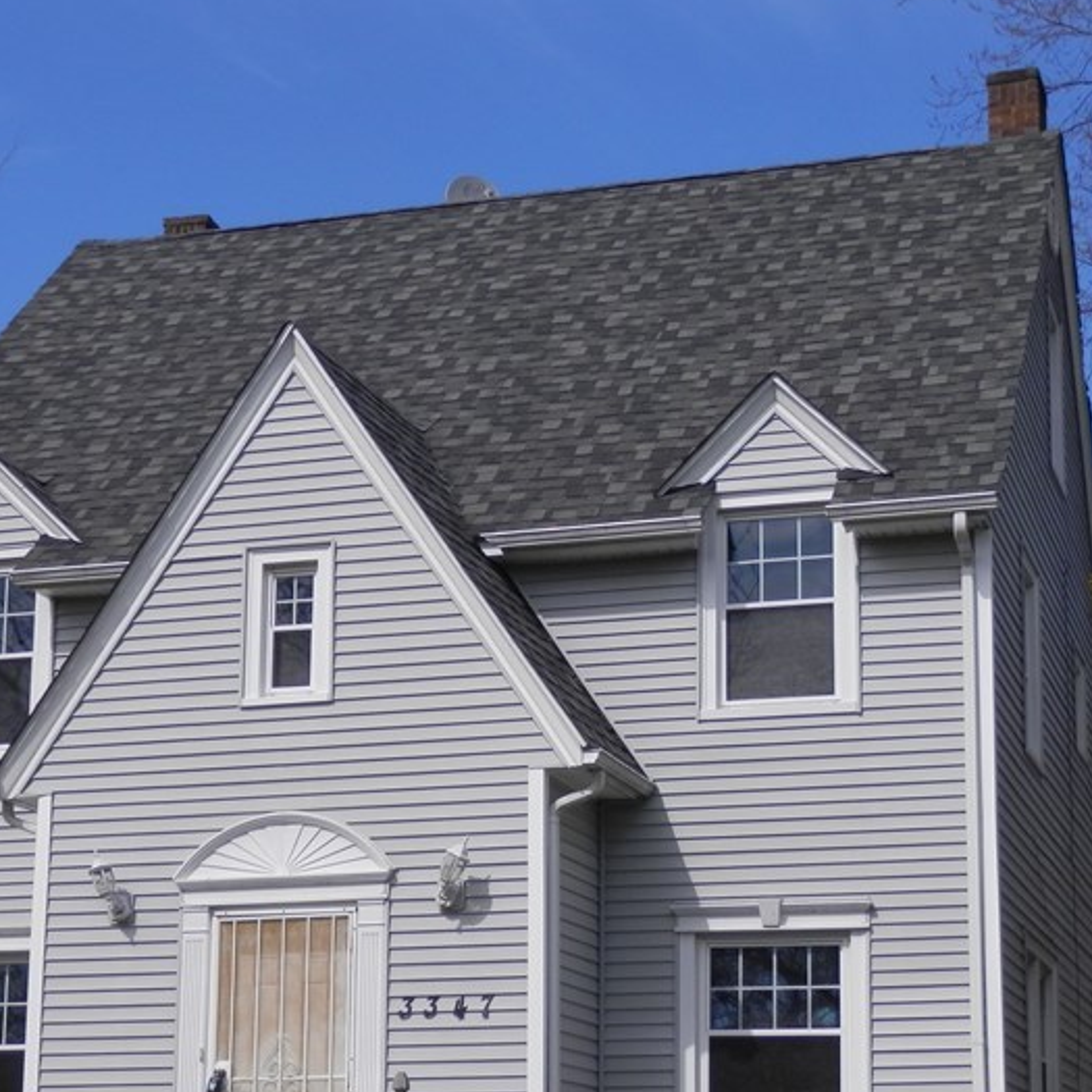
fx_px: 2463
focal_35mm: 69
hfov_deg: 25.0
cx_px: 560
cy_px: 765
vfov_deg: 24.8
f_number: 10.4
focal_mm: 7.3
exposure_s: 1/125
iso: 80
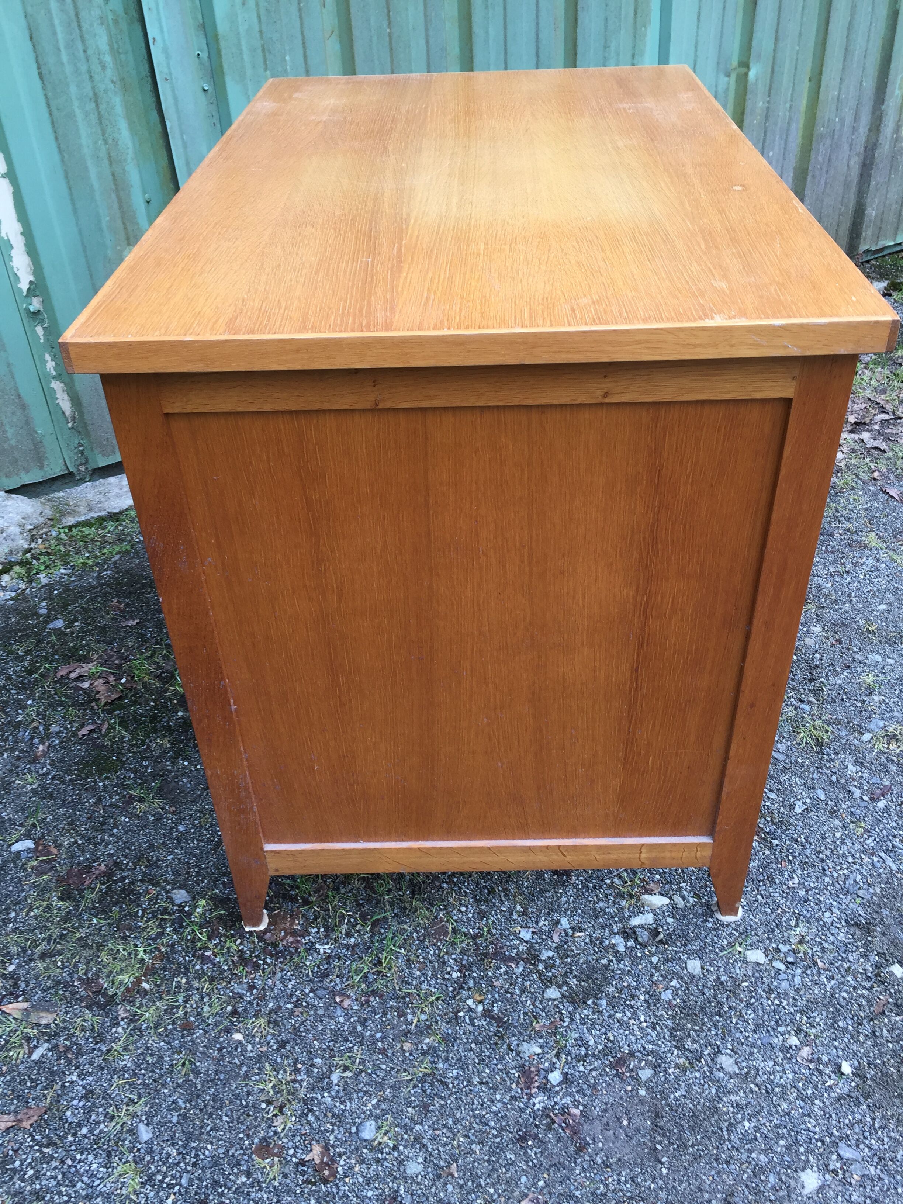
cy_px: 602
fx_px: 1009
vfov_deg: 61.7
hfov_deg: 48.2
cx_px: 452
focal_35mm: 29
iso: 32
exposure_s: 1/100
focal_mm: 4.15
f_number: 2.2
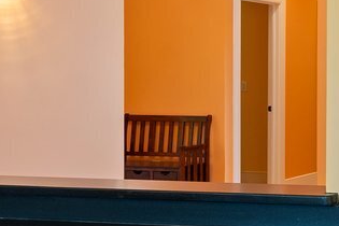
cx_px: 584
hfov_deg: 18.3
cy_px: 98
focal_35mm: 91
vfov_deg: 15.0
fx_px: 857
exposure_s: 1/6
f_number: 7.1
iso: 125
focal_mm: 14
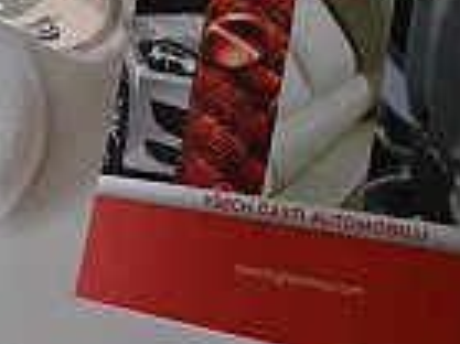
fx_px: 996
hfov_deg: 25.0
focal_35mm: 75
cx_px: 23
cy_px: 45
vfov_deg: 19.3
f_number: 4.5
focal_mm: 18
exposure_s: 1/80
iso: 400
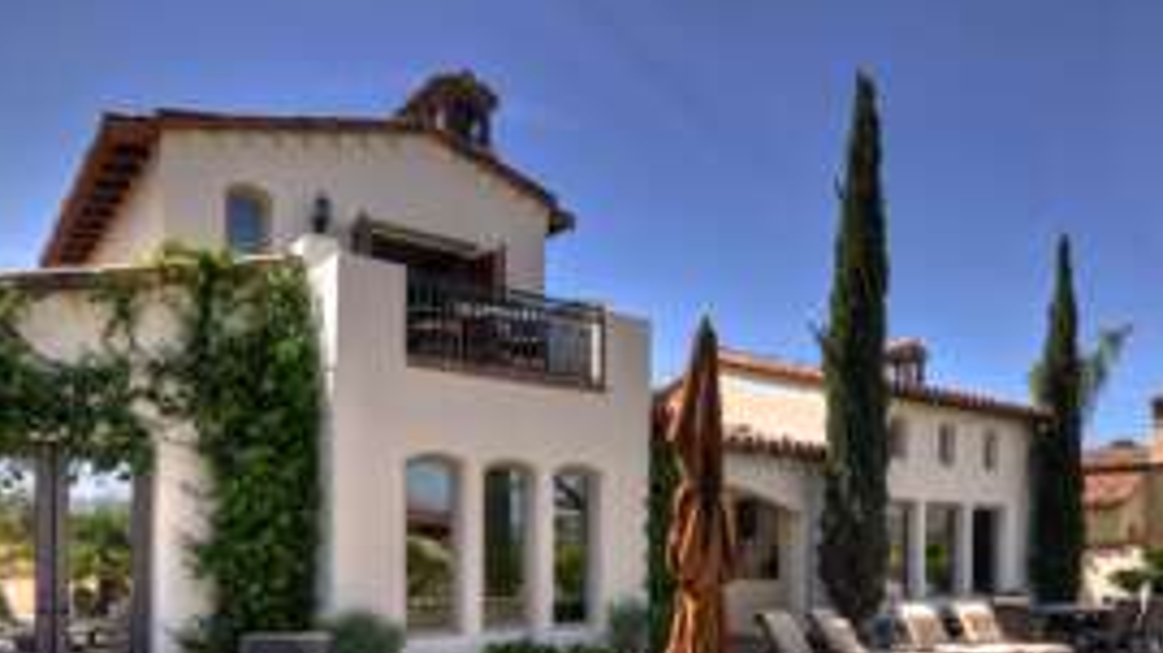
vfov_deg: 39.0
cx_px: 718
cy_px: 567
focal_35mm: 28
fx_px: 863
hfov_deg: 67.0
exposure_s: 1/640
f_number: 6.3
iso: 200
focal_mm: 12
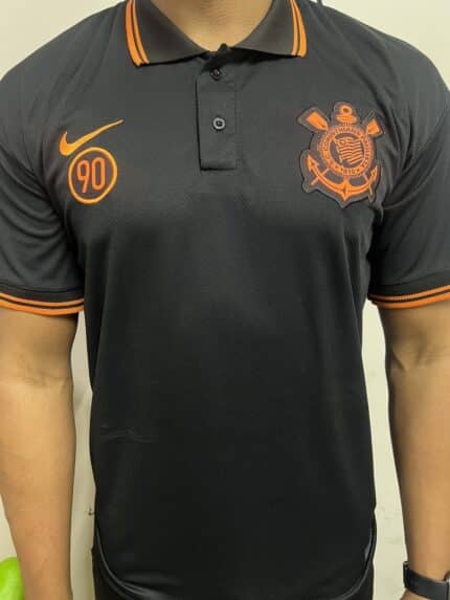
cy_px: 300
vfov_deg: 67.3
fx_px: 450
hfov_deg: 53.1
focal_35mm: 26
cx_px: 225
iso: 640
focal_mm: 5.7
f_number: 1.5
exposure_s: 1/30
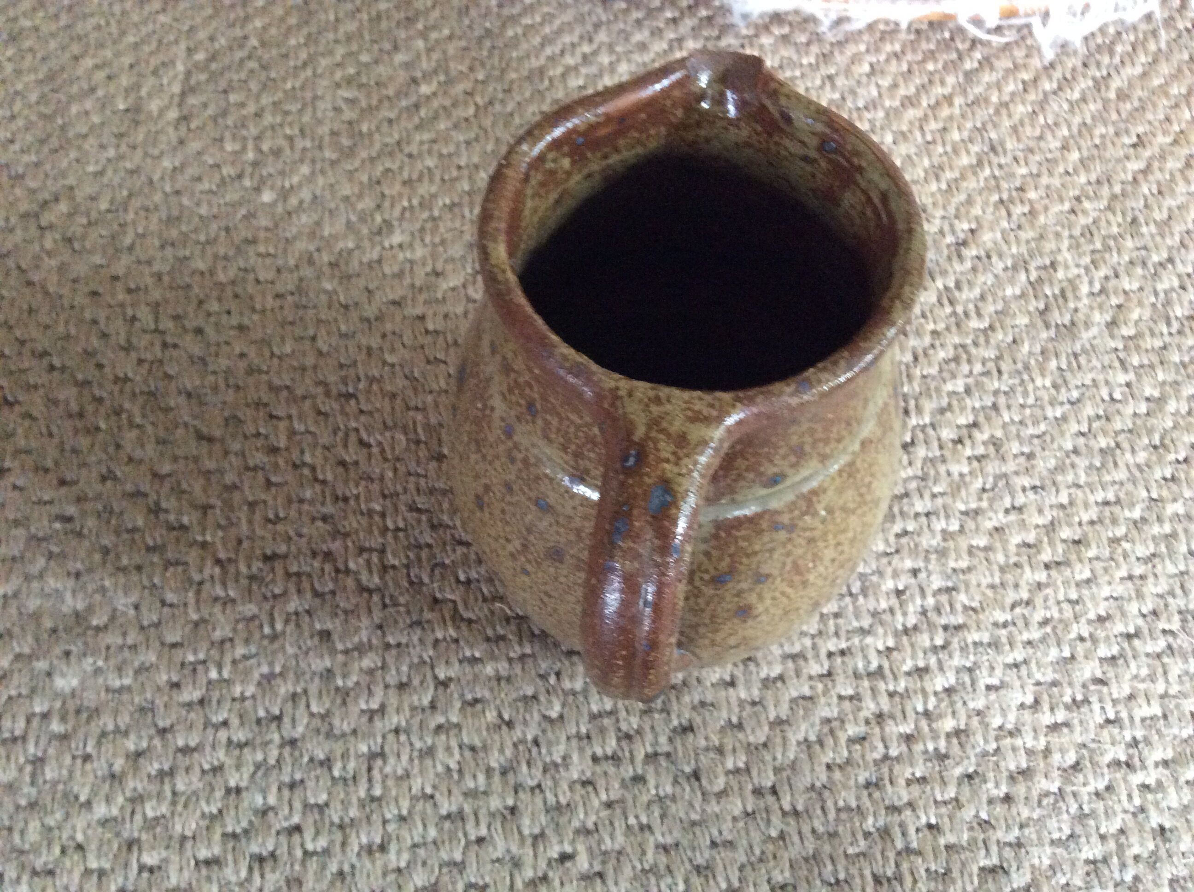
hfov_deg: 56.9
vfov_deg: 44.1
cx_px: 597
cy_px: 446
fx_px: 1102
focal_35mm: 32
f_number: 2.4
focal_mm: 3.3
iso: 320
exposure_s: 1/17
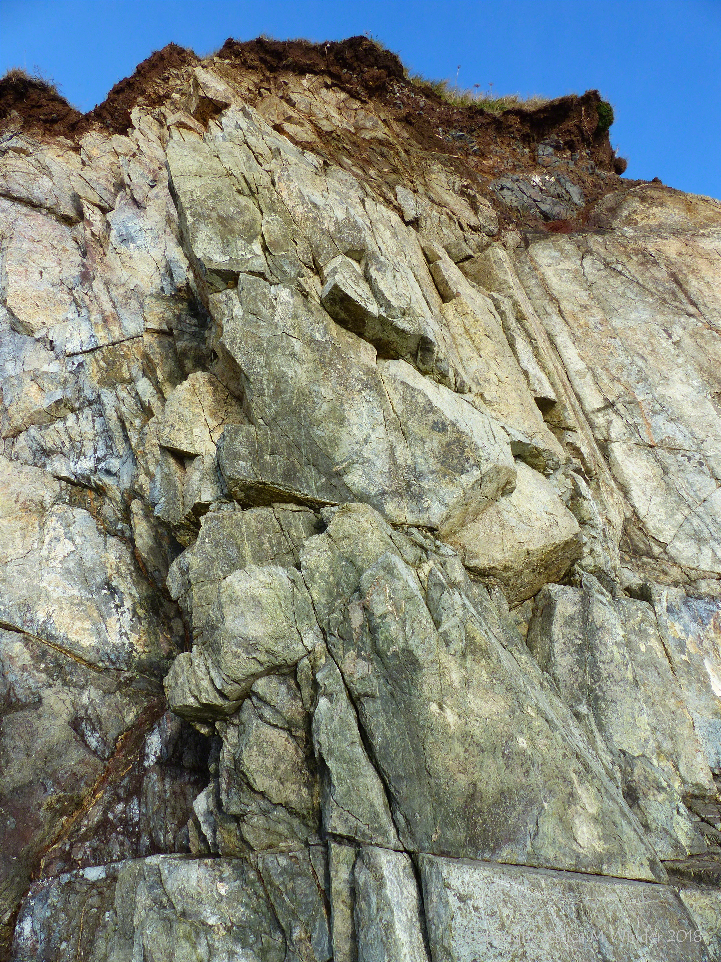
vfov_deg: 69.4
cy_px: 481
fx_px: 694
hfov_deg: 54.9
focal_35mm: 25
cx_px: 360
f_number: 4
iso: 100
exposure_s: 1/500
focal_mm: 4.5
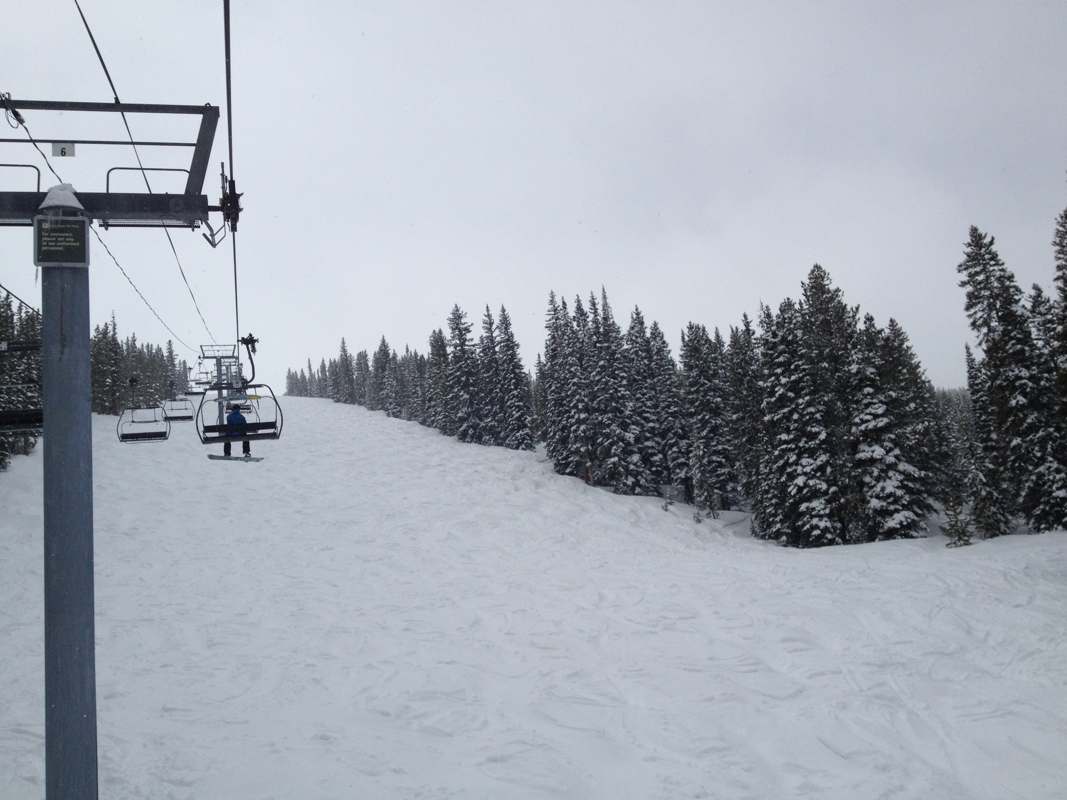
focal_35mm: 35
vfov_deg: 40.7
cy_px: 400
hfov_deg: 52.6
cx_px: 534
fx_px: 1079
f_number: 2.4
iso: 50
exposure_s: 1/6135
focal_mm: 4.28
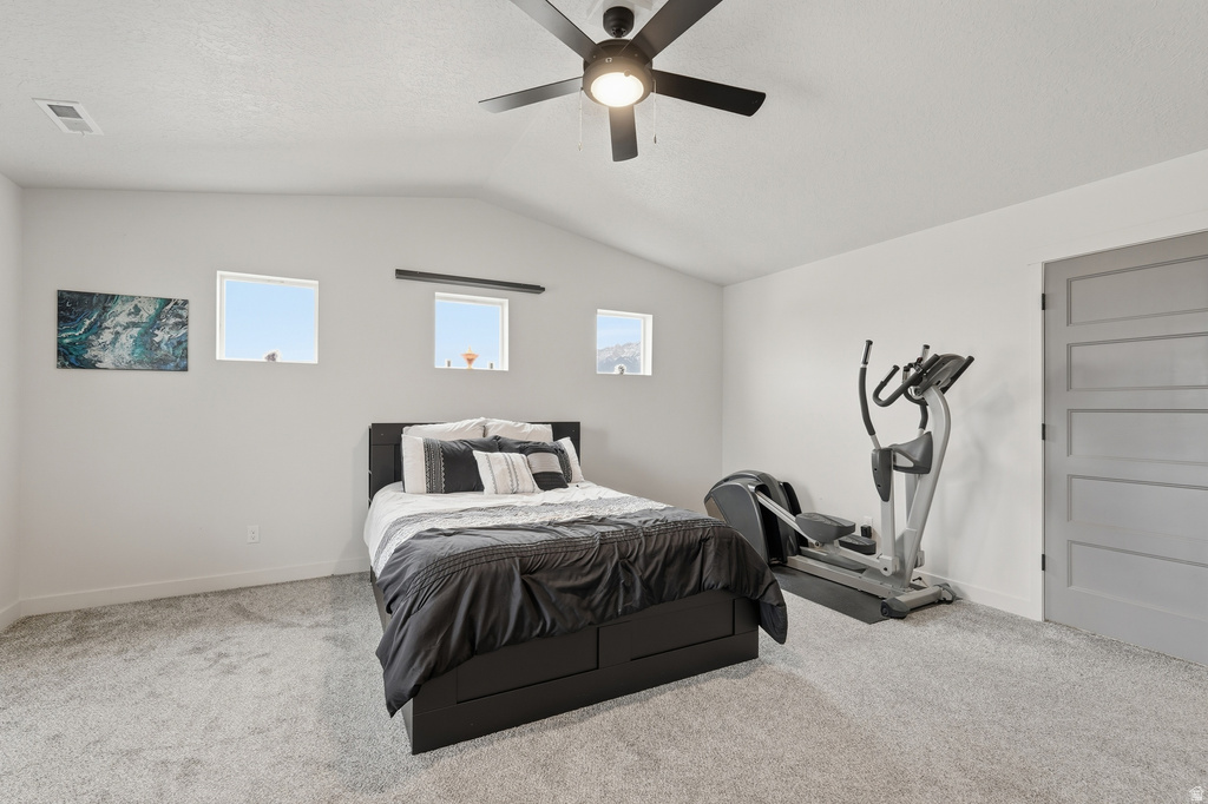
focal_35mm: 16
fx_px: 537
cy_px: 402
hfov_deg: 96.8
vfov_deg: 73.7
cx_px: 604
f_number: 9
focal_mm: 16
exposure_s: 1/125
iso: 250
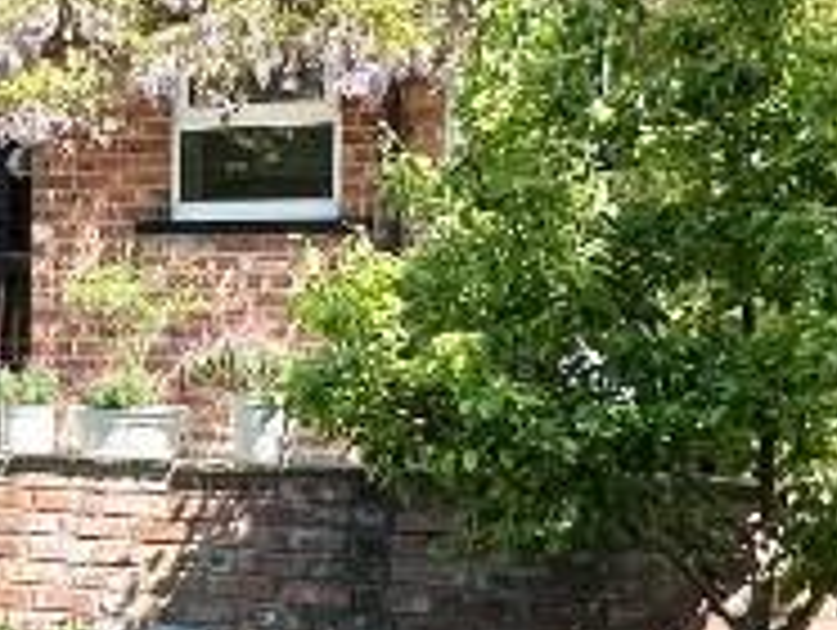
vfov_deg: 19.2
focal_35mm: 77
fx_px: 1864
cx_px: -436
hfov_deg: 21.2
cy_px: 333
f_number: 2.2
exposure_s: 1/1319
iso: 50
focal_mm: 2.22
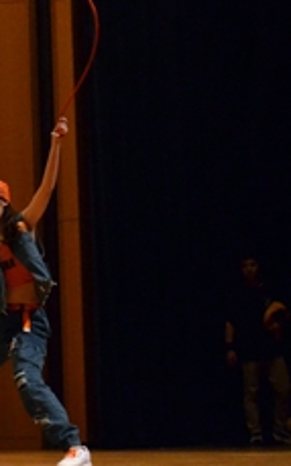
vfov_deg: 18.4
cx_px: -189
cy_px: 209
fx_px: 1435
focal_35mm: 113
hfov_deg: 11.0
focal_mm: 34
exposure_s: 1/400
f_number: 5
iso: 3200
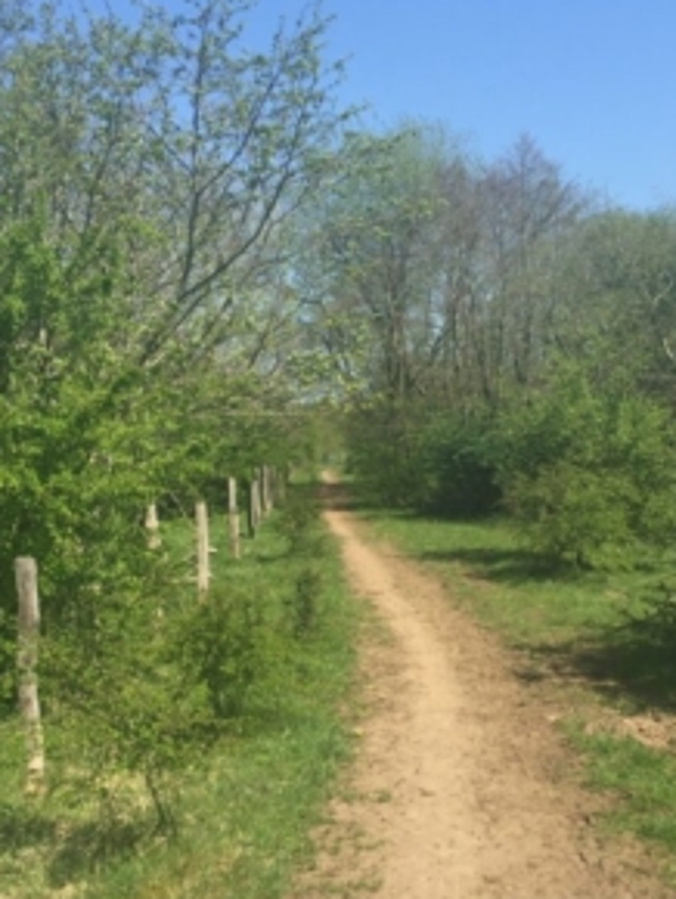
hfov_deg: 30.3
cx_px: 357
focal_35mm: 48
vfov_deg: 39.5
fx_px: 1248
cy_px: 521
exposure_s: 1/1199
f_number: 2.2
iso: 32
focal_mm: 4.15
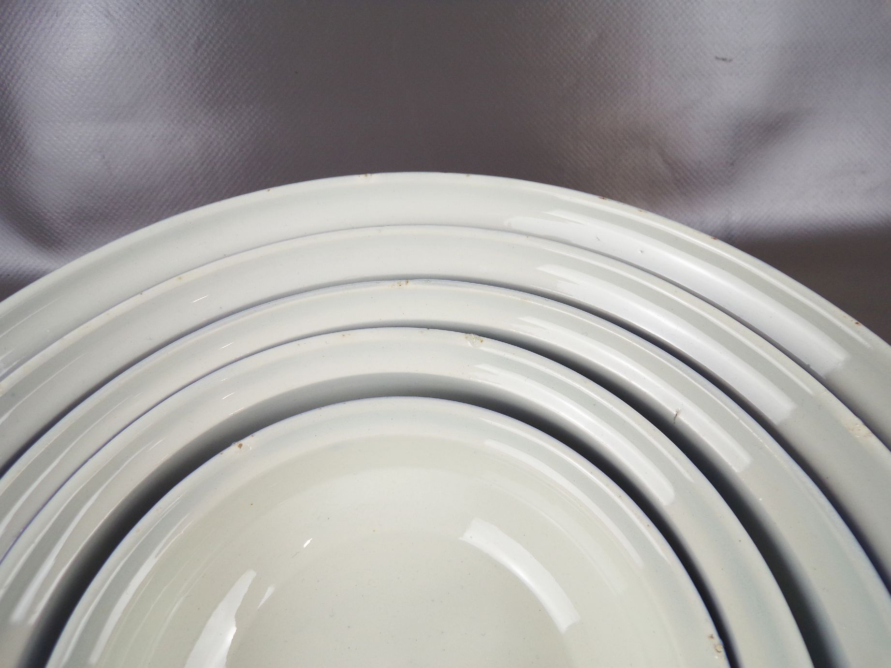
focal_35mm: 24
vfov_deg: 56.8
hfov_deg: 71.6
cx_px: 446
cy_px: 334
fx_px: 618
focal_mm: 4.3
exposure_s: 1/70
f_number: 3
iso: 100
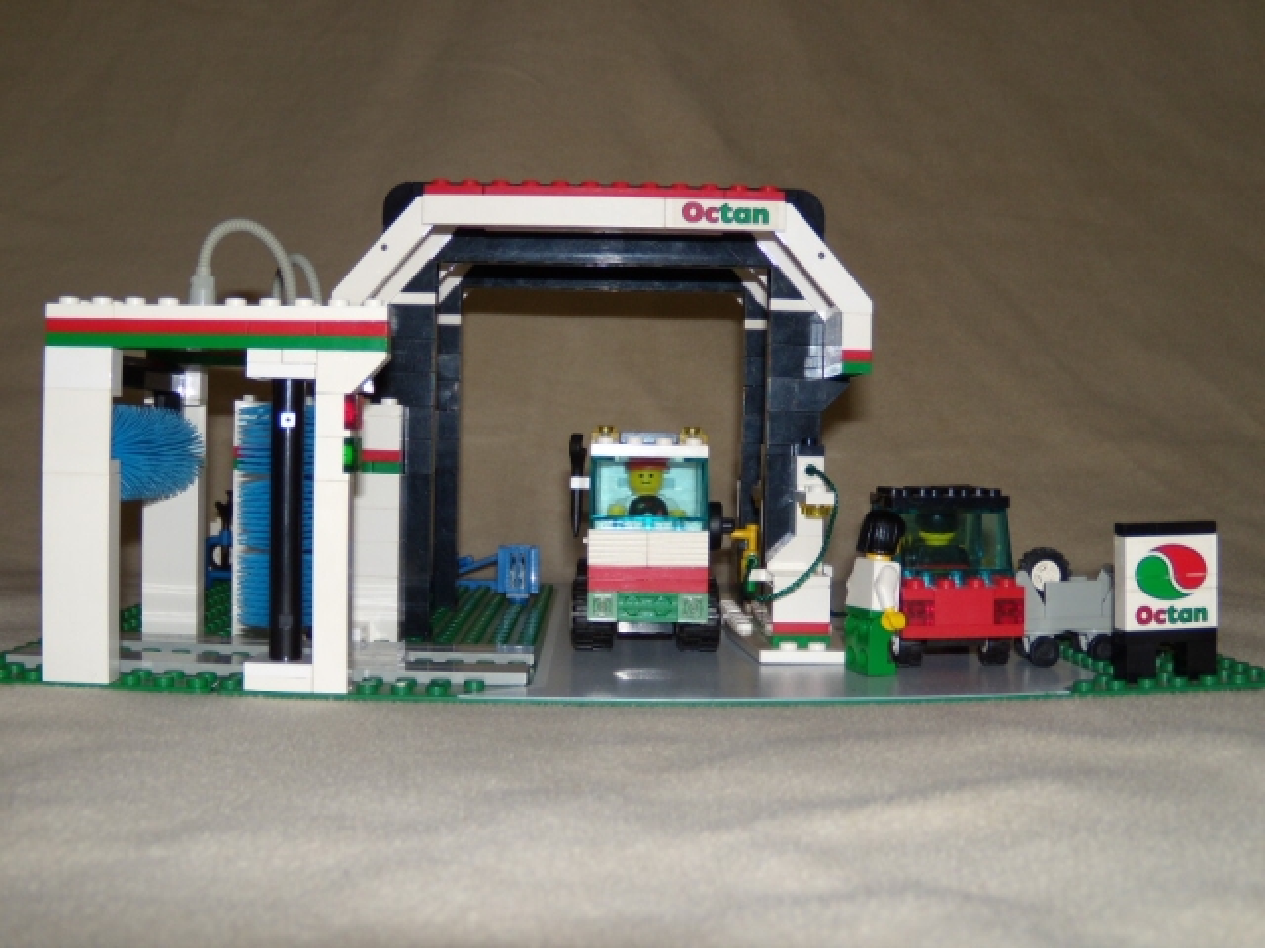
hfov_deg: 51.4
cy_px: 474
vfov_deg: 39.7
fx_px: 1316
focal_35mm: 36
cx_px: 632
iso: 80
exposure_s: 1/30
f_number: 3.6
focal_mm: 6.4
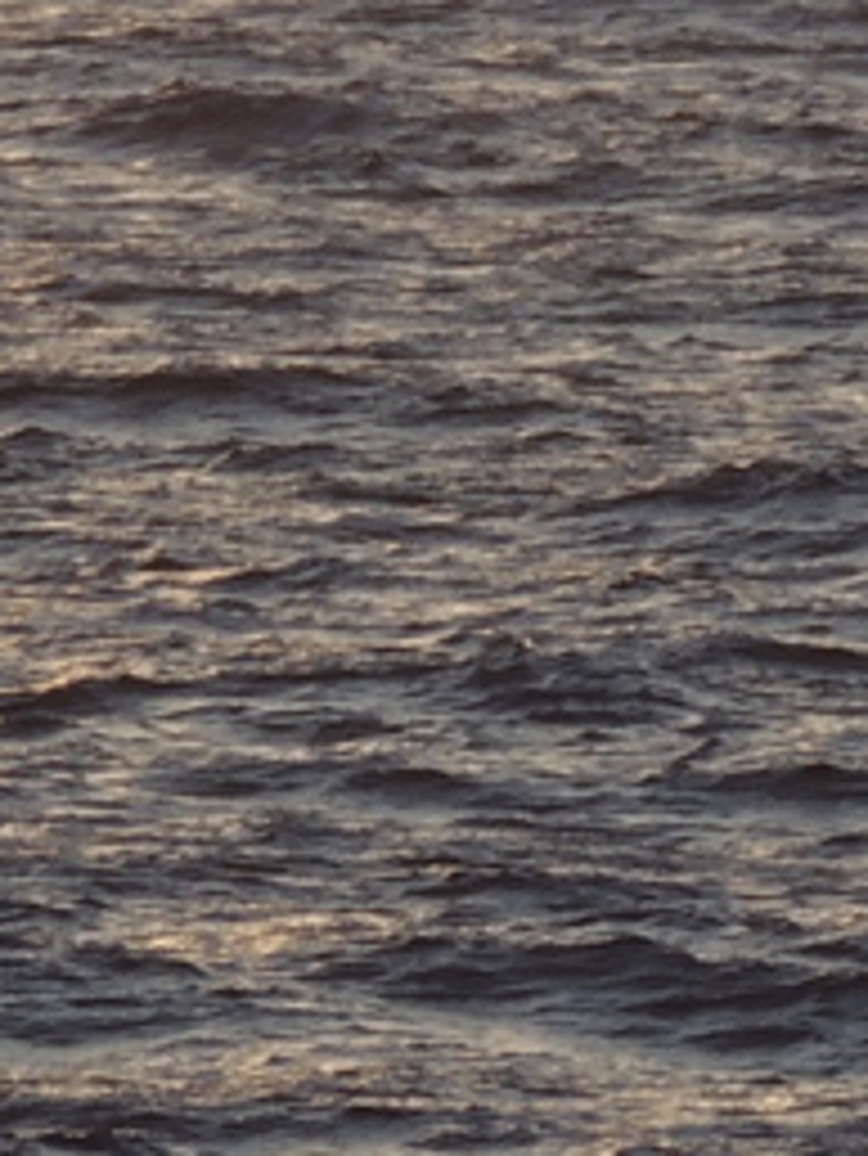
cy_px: -450
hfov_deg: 1.1
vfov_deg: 1.4
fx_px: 45666
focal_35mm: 1367
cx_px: -117
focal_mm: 49
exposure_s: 1/500
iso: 200
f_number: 4.7
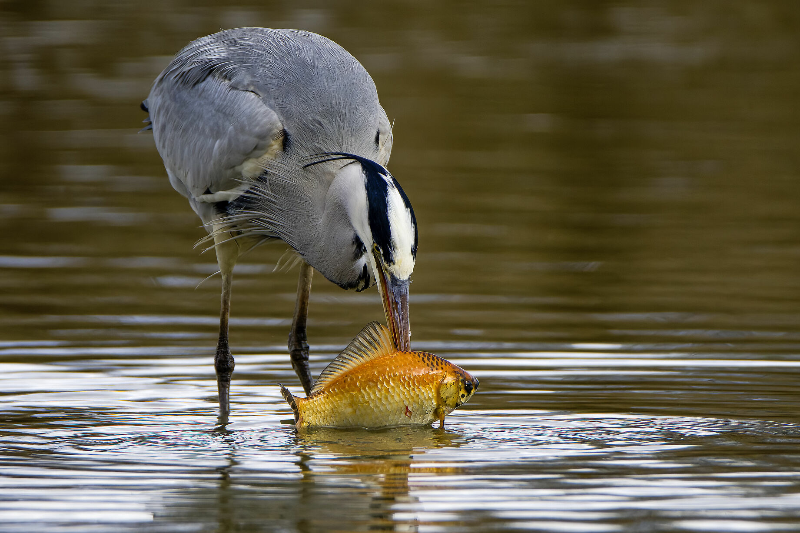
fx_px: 26056
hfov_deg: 1.8
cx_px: 368
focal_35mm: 1173
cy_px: 282
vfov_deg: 1.2
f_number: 6.3
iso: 1000
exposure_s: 1/2000
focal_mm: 600
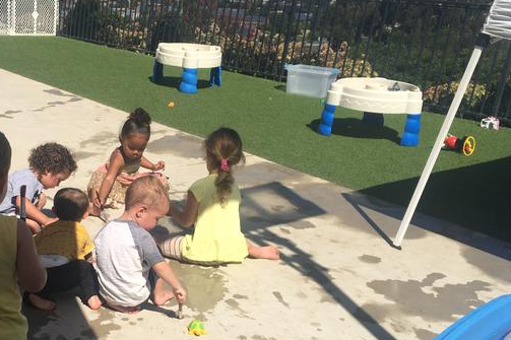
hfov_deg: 39.9
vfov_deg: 27.9
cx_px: 124
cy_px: 217
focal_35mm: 48
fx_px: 681
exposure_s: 1/2564
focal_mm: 4.15
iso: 25
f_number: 2.2
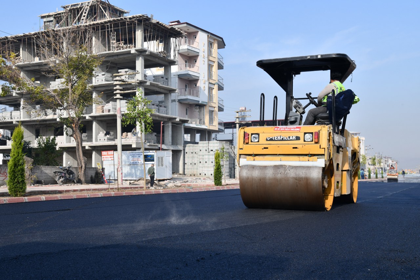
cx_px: 210
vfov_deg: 29.2
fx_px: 537
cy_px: 140
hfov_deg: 42.7
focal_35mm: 46
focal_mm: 46
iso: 100
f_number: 9
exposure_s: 1/125
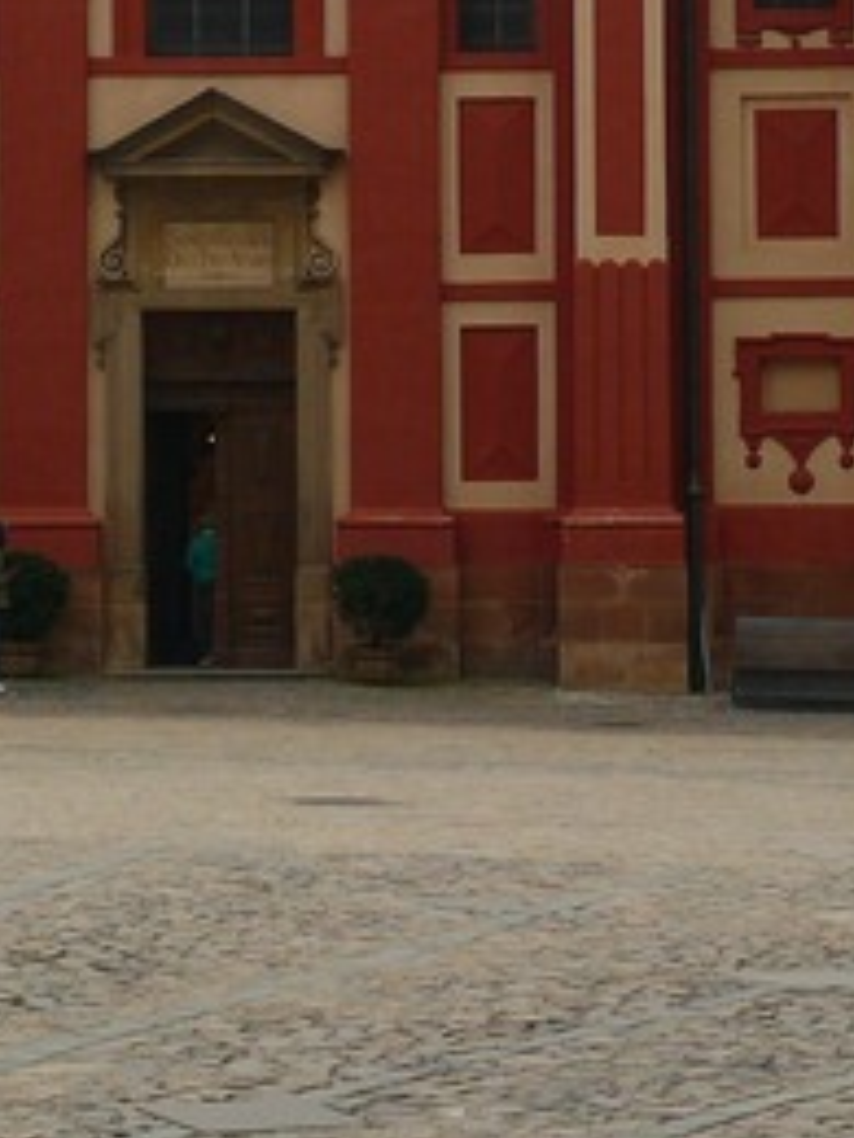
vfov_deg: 13.5
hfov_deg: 10.3
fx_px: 4737
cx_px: 574
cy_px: -9
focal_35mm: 144
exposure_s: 1/80
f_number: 3.2
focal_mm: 10.5
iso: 100
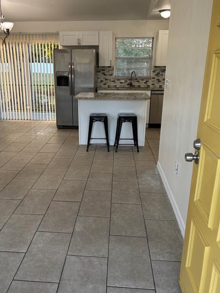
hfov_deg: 44.1
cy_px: 155
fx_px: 271
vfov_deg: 56.8
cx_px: 95
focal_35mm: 32
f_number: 1.6
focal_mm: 5.96
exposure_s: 1/120
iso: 100
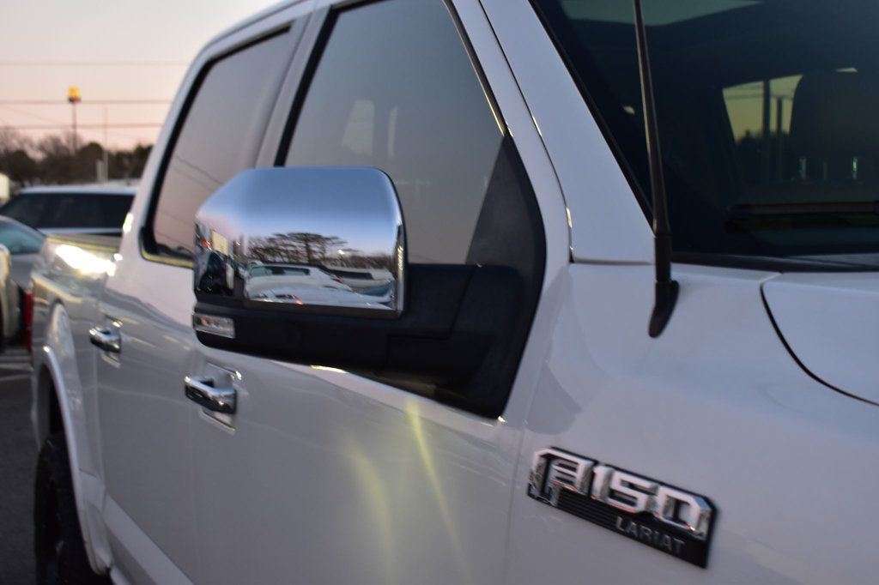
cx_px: 440
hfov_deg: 37.9
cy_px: 292
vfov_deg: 25.7
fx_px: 1281
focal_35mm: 52
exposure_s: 1/15
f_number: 6.3
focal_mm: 35
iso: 500
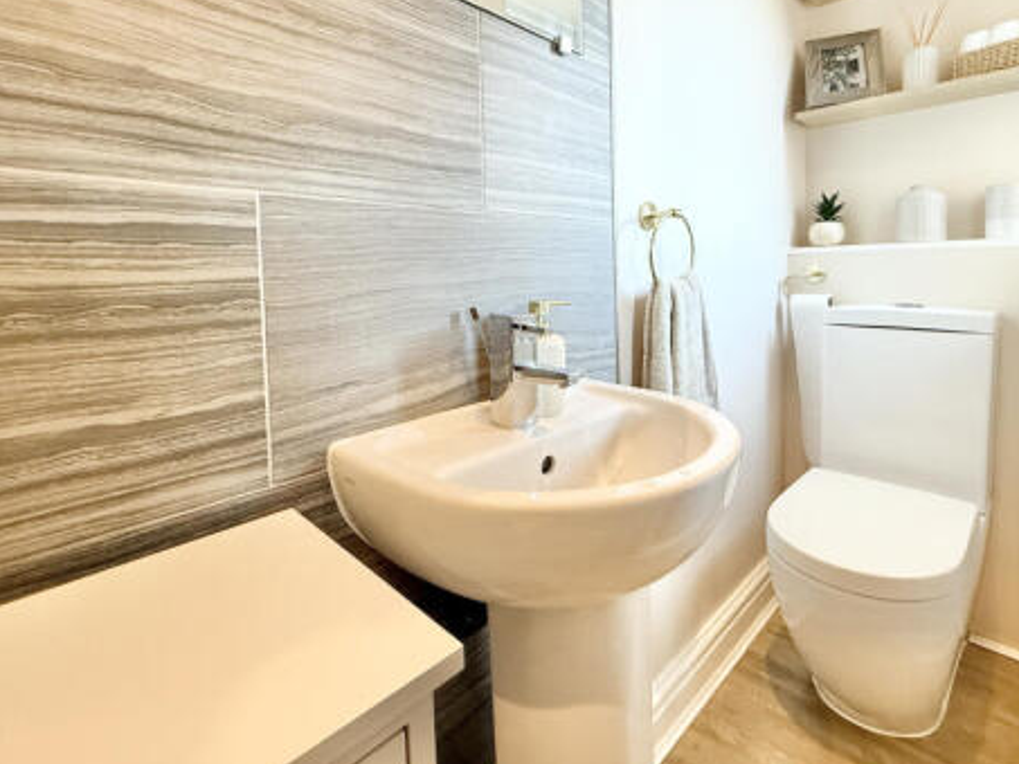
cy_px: 300
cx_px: 561
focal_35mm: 18
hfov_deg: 87.5
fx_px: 530
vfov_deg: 70.8
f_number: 2.2
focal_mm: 2.22
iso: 640
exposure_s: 1/50
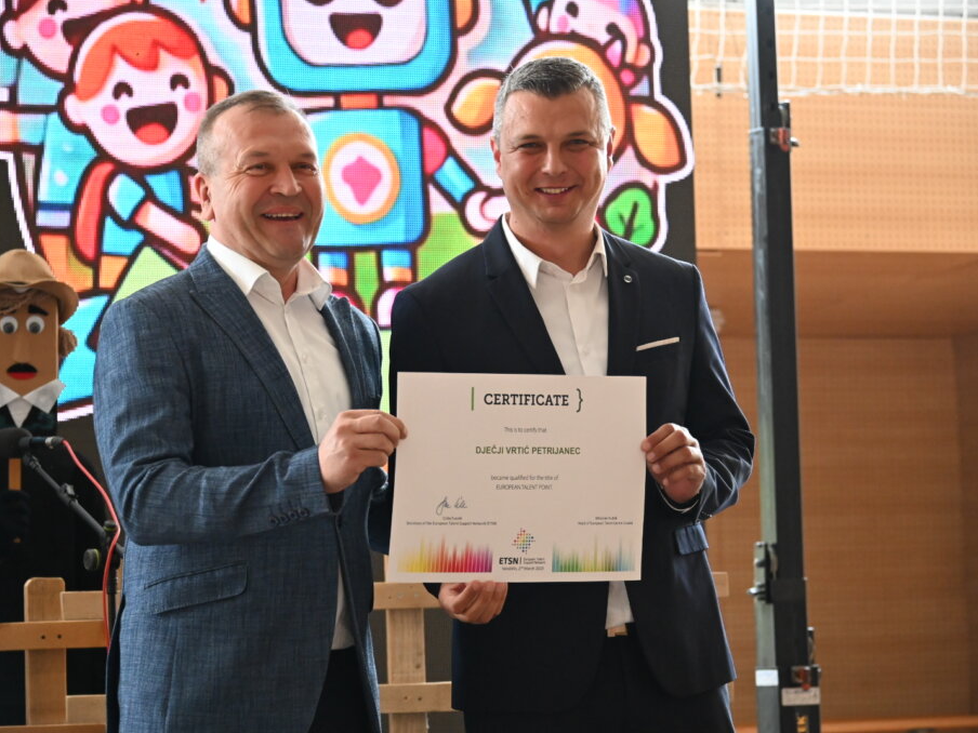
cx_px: 484
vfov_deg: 10.9
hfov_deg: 14.6
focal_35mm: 136
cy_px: 367
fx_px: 3830
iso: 3200
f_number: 5
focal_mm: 83
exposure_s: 1/100
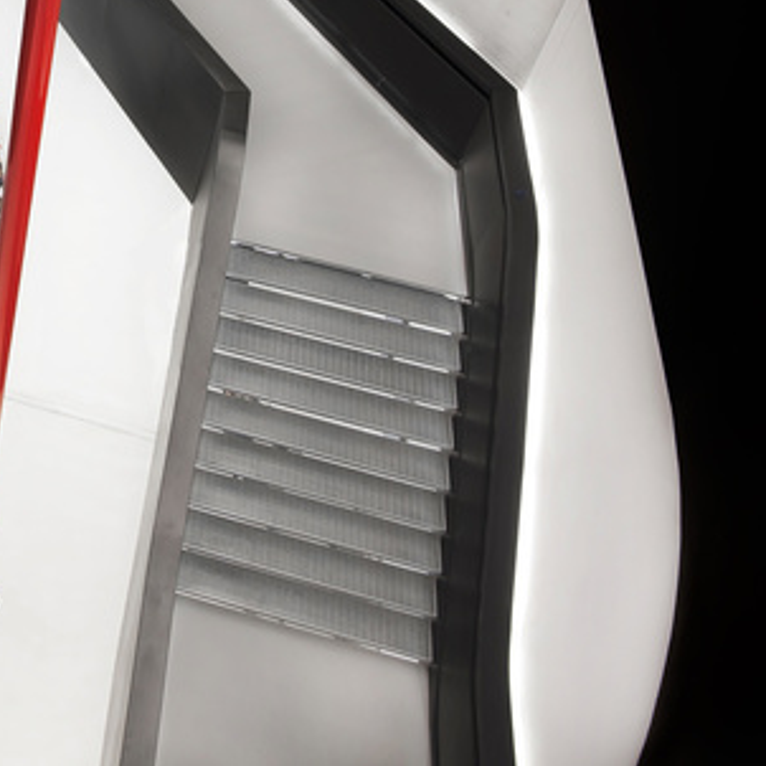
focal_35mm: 45
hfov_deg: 32.7
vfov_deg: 32.9
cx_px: -89
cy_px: -79
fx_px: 1127
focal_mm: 16
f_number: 4
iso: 320
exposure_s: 1/60
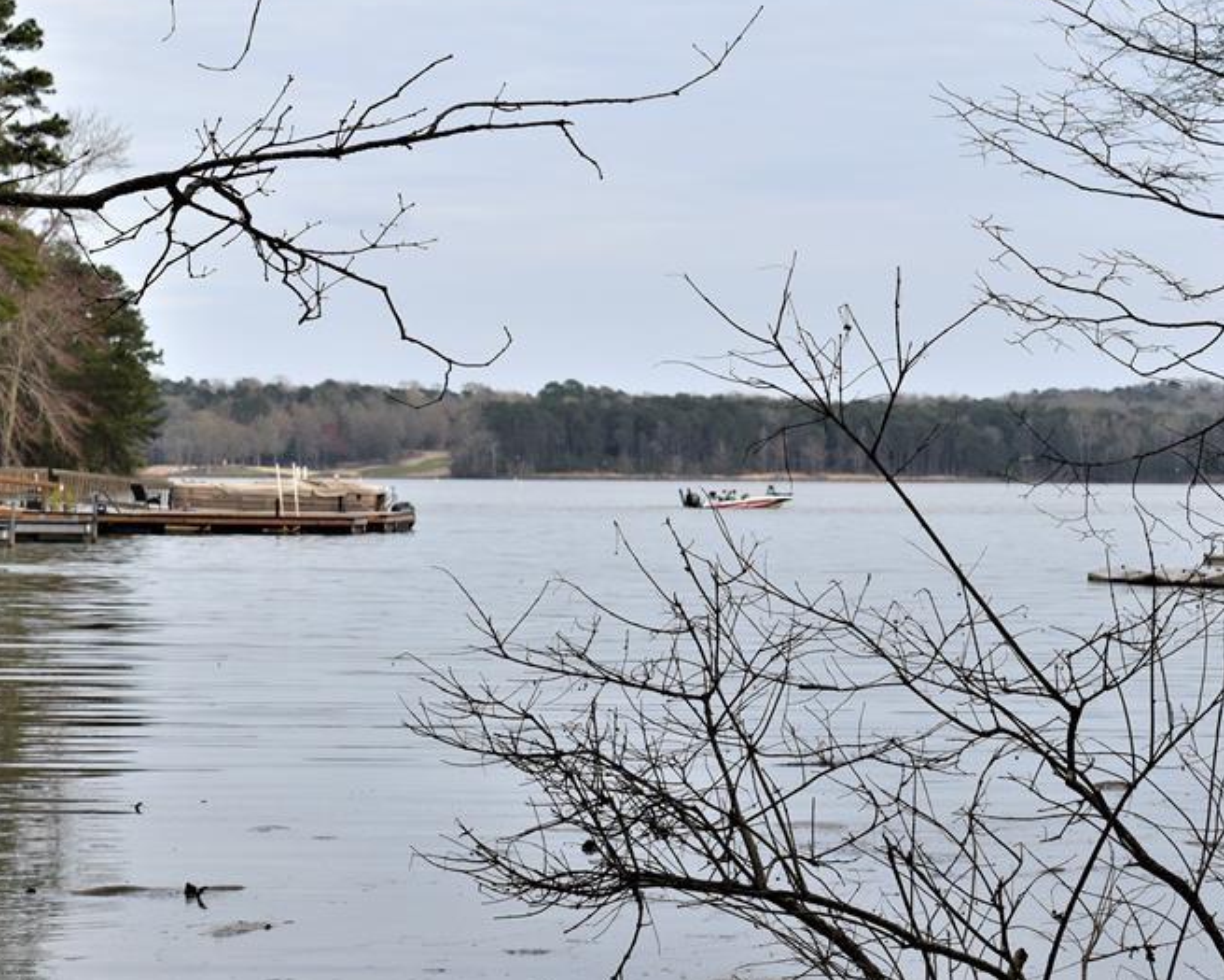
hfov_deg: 15.9
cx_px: 675
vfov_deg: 12.8
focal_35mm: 121
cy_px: 523
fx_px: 4374
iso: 200
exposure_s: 1/250
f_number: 8
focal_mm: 55
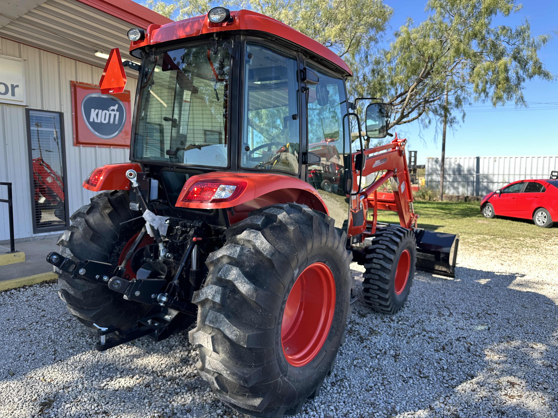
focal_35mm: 24
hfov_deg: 71.6
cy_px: 209
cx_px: 279
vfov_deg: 56.8
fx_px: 387
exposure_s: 1/623
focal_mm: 6.86
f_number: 1.78
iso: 80
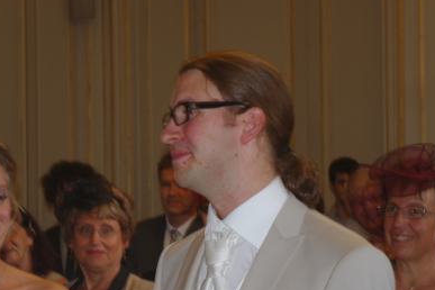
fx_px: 1534
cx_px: 165
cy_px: 178
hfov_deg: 16.1
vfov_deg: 10.8
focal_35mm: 127
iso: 250
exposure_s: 1/40
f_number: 5.6
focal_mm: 55
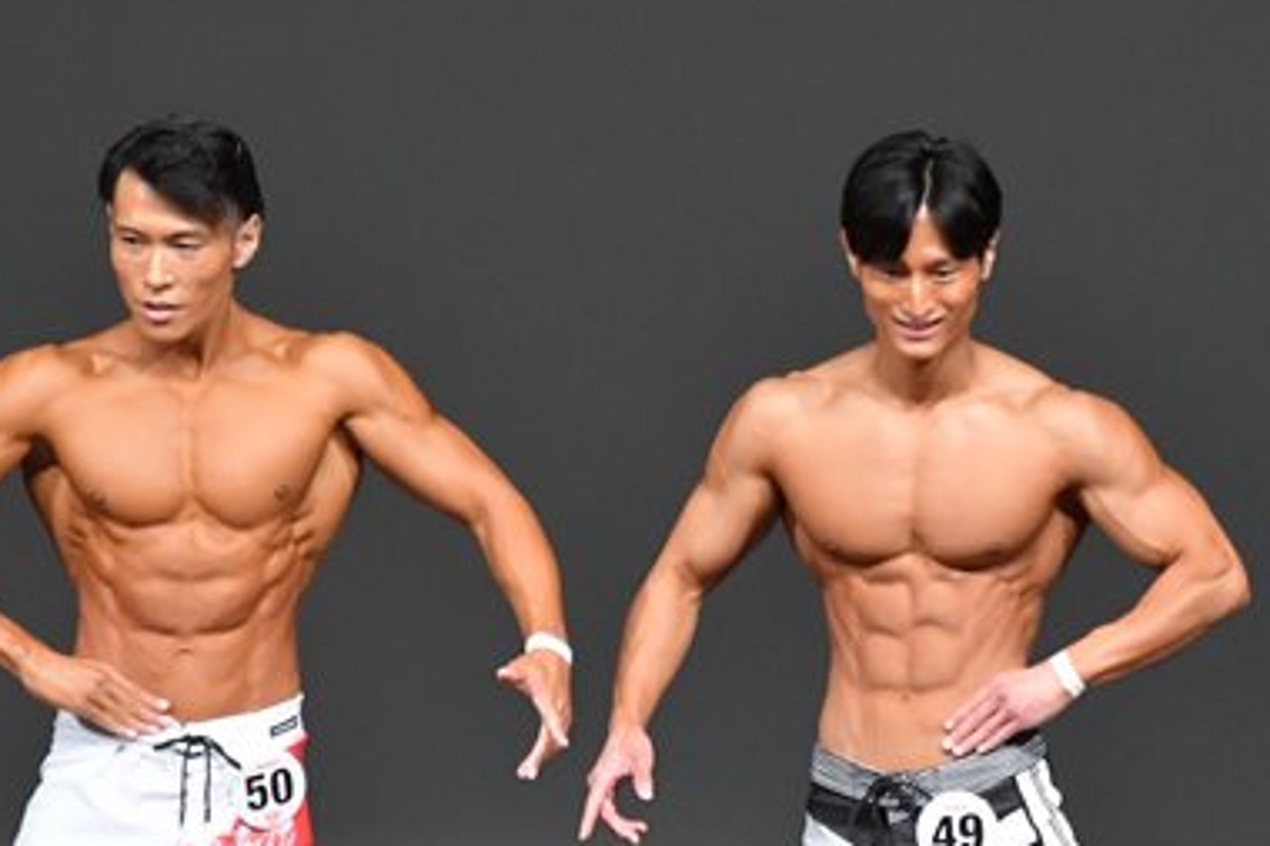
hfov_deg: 3.2
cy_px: 786
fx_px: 22673
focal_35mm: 643
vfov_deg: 2.1
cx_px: 1141
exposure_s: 1/400
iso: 4000
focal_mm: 210
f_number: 5.6
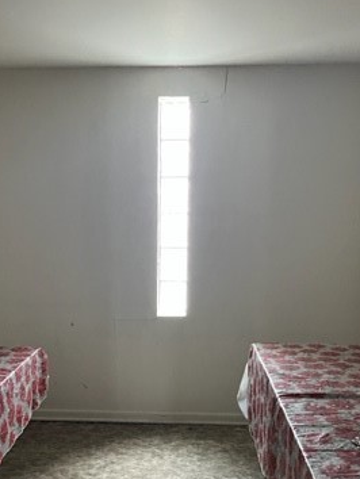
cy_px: 378
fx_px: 651
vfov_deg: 39.0
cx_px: 143
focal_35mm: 47
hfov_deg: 30.8
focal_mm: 5.1
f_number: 1.6
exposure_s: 1/30
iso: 500
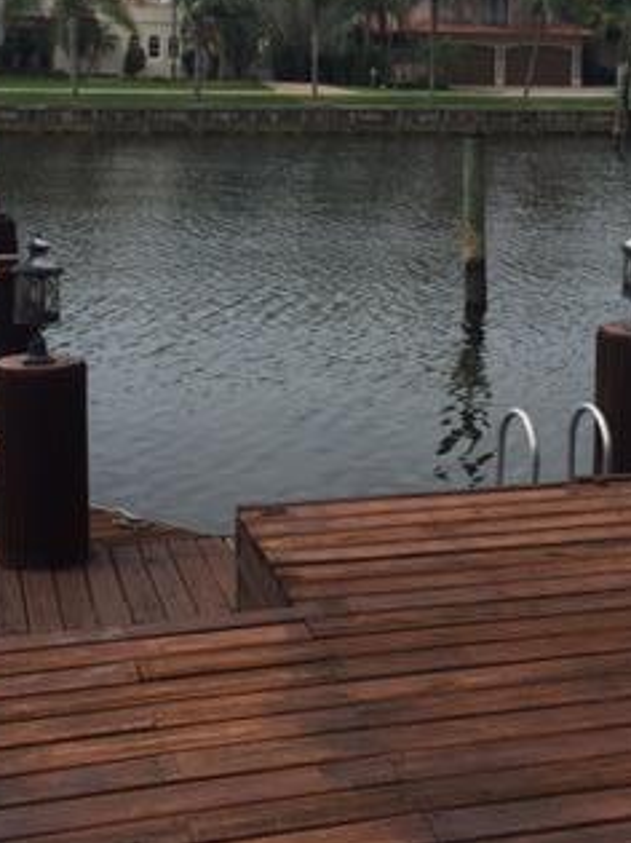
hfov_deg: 24.7
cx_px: 390
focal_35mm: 59
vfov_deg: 32.4
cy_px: 281
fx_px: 1435
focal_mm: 4.15
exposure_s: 1/2639
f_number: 2.2
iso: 32
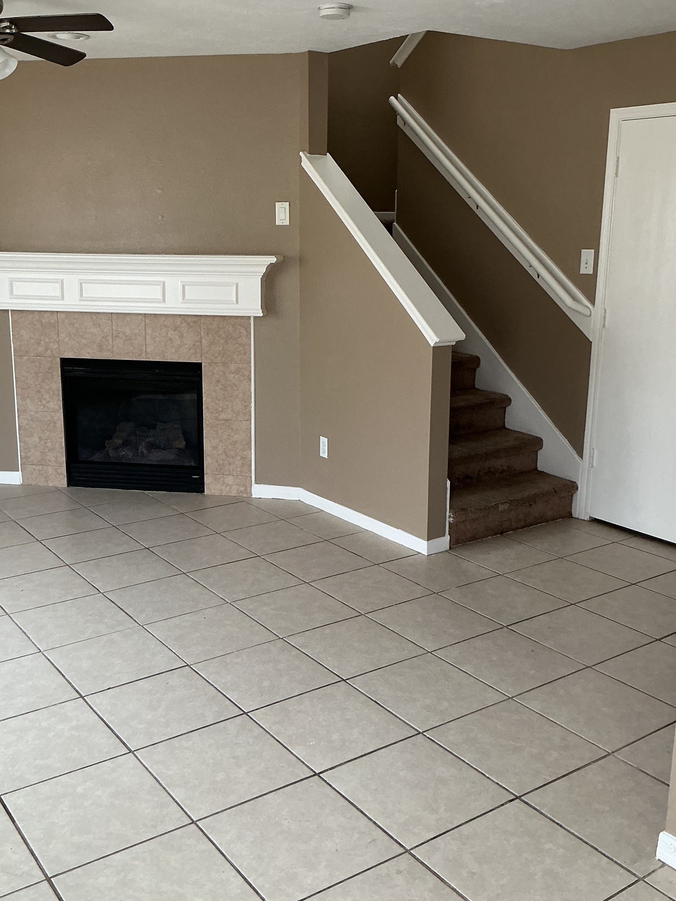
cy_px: 430
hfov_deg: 39.6
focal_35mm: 36
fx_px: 938
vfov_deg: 51.3
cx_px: 290
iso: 64
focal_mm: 3
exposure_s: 1/60
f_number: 1.8
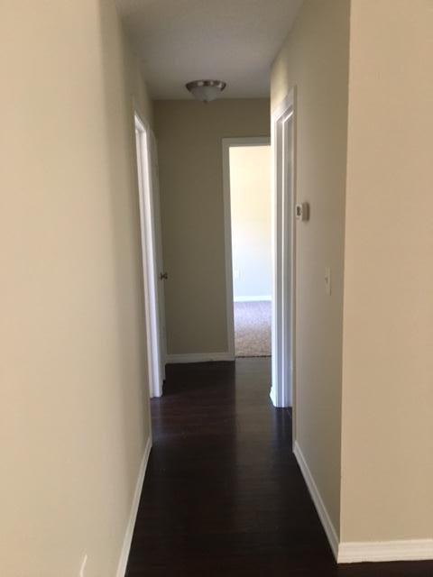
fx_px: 484
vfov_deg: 61.7
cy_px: 288
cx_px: 216
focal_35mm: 29
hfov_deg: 48.2
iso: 200
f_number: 2.2
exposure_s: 1/20
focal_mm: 4.15
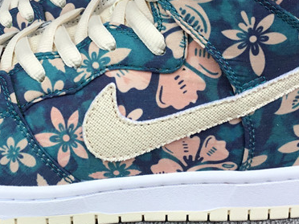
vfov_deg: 19.6
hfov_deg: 25.9
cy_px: 69
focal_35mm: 75
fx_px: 648
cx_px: 116
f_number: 2.4
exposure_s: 1/405
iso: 25
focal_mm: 3.3
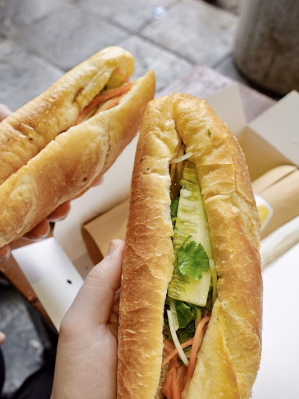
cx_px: 72
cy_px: 198
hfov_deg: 39.5
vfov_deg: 52.6
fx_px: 403
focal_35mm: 35
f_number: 2.8
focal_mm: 9.4
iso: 320
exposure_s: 1/60
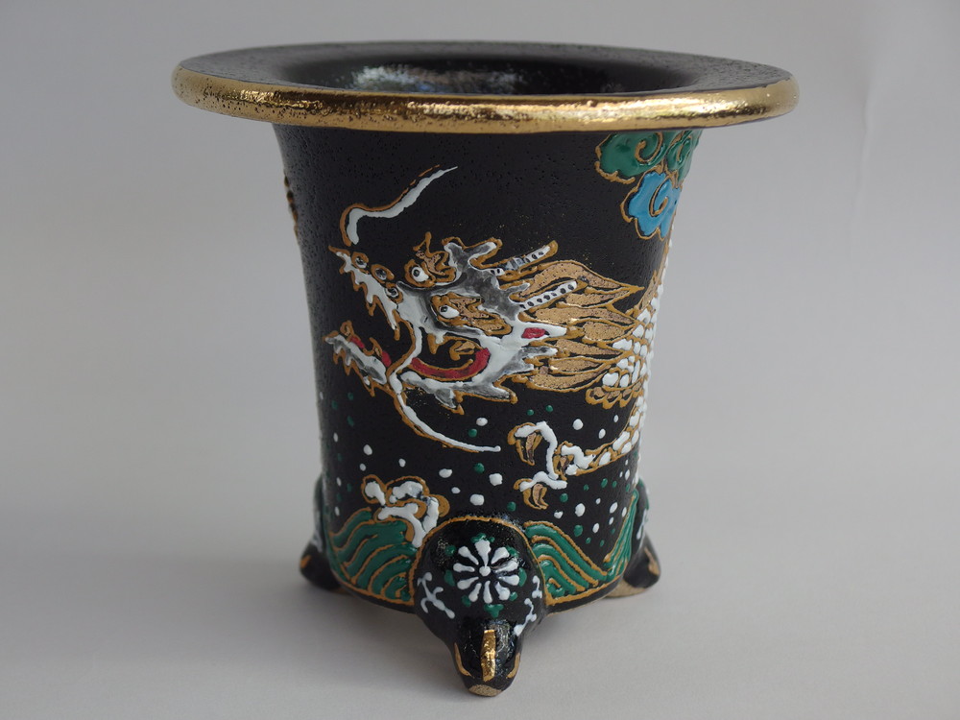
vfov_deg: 20.4
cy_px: 360
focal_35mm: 72
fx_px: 1997
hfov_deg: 27.0
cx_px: 480
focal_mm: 15.4
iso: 125
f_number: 2.8
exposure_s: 1/80
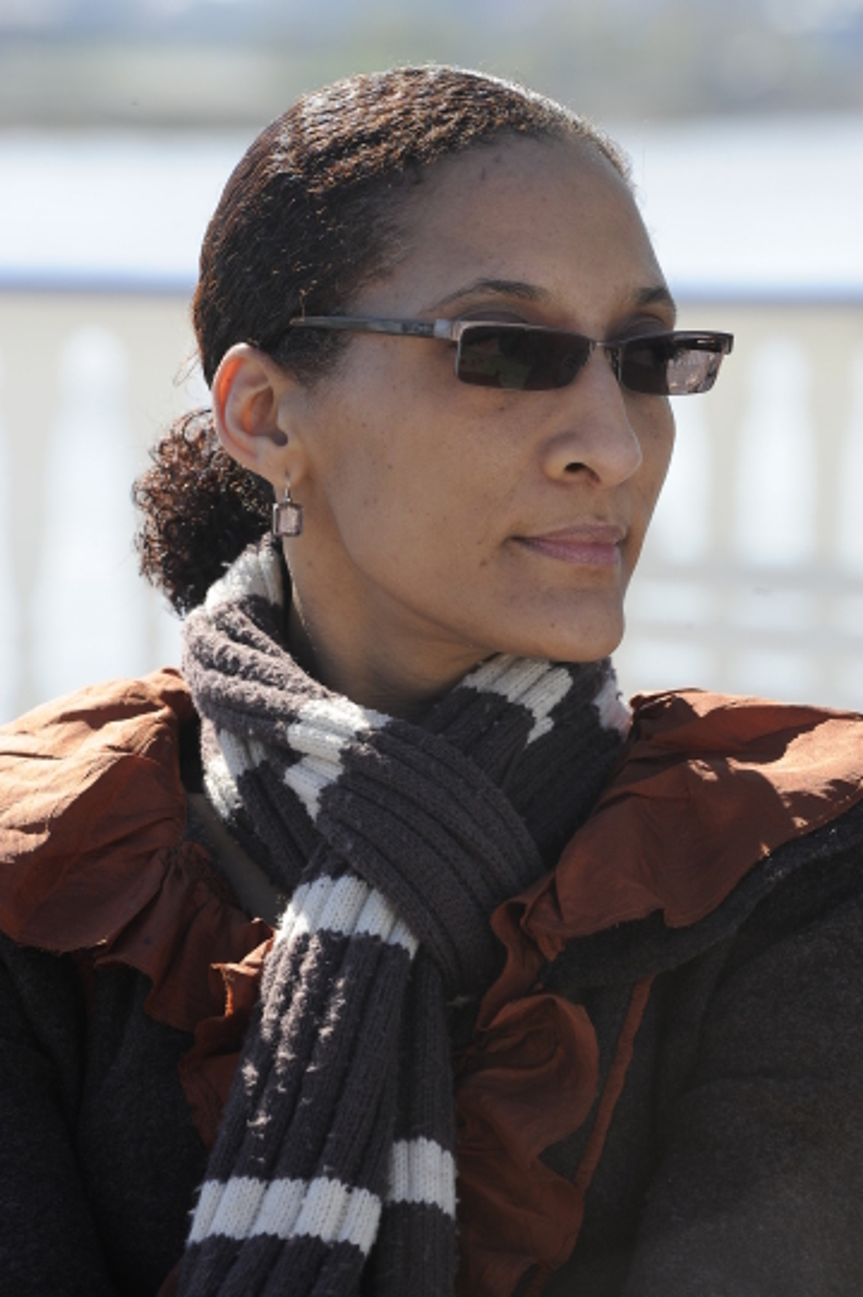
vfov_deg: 10.3
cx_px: 432
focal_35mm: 200
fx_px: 7200
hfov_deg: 6.9
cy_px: 648
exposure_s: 1/200
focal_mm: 200
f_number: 9
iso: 200
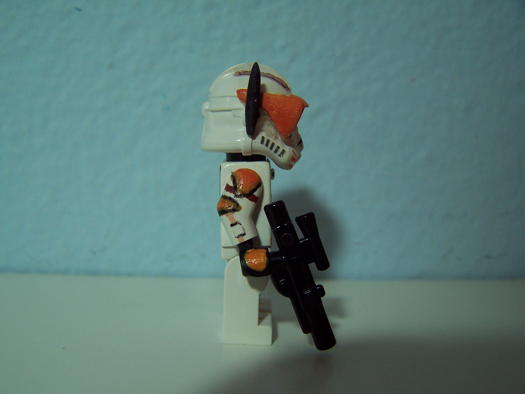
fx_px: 576
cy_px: 197
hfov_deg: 49.0
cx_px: 262
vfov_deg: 37.7
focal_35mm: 38
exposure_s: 1/30
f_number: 2.8
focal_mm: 6.3
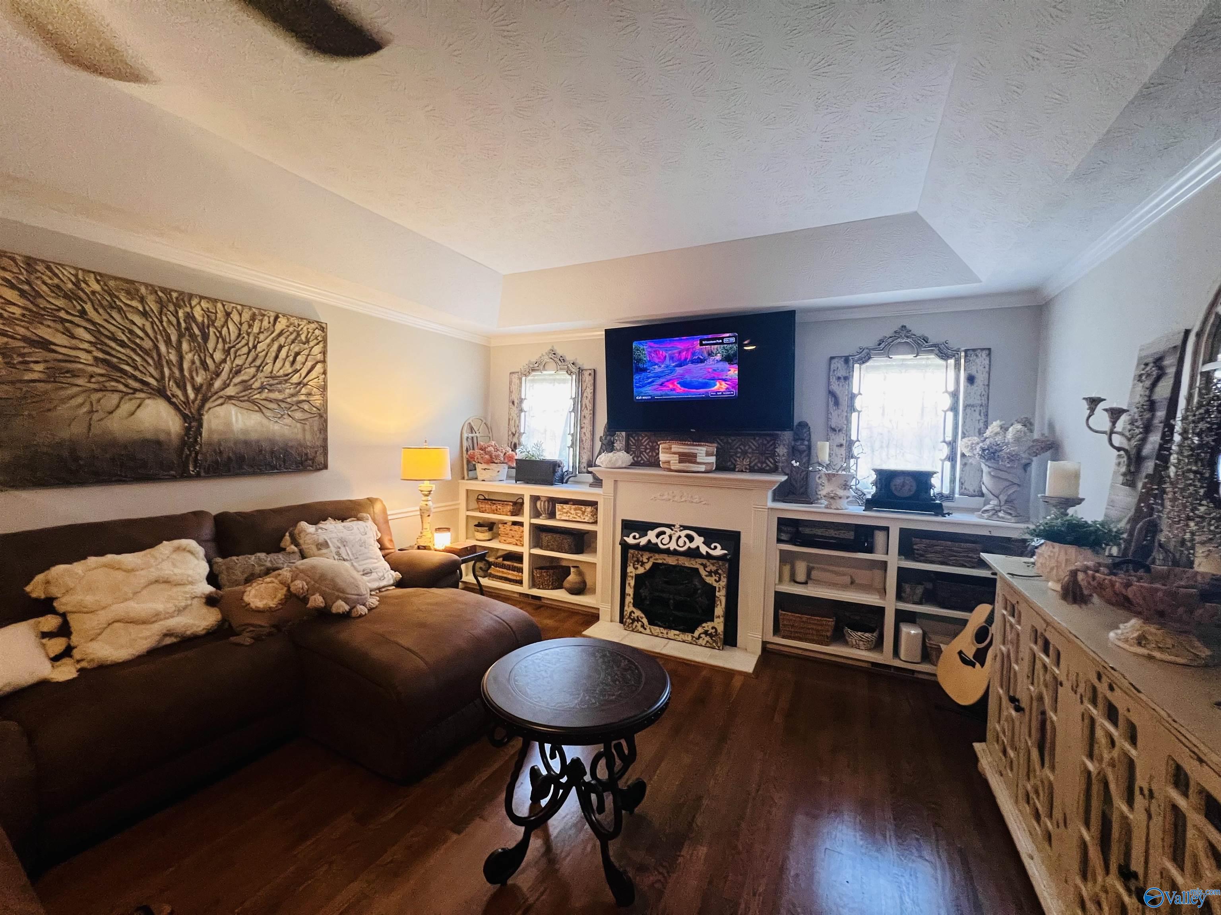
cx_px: 610
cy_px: 458
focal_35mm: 13
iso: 500
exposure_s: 1/60
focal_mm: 1.57
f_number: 1.8
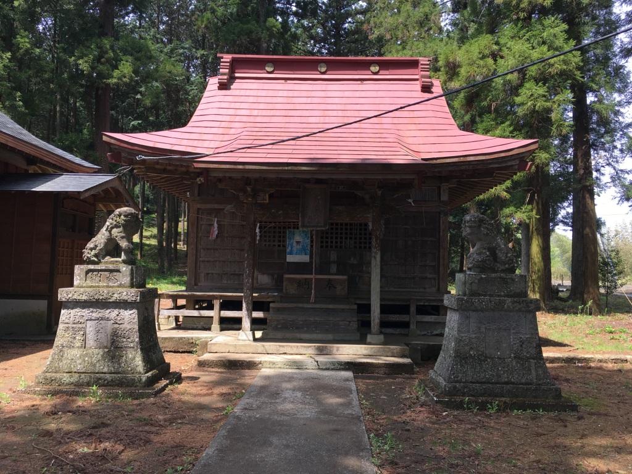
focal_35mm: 29
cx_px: 316
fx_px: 529
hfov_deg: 61.7
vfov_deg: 48.2
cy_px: 237
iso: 25
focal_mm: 4.15
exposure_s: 1/310
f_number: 2.2
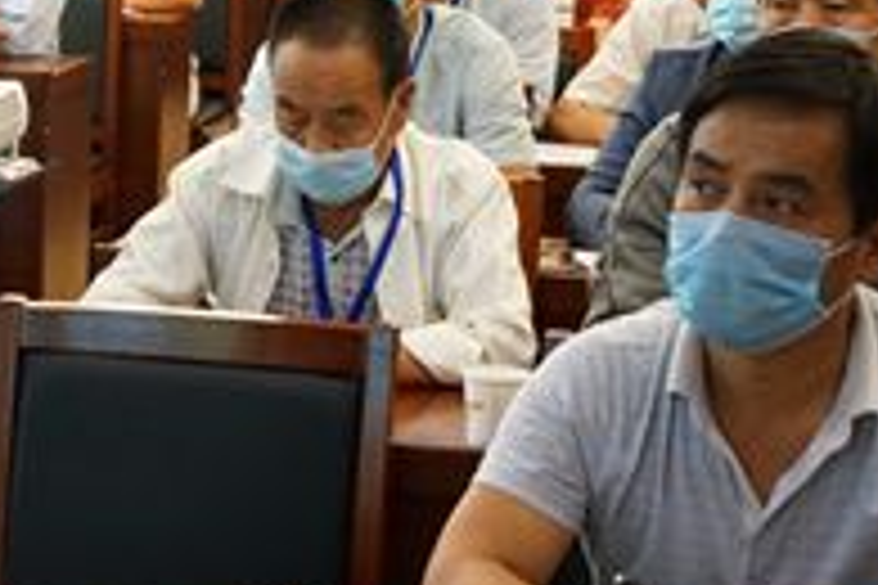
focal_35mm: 123
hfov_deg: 16.1
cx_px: -149
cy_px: 472
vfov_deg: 11.1
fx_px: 3000
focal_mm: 40
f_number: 4
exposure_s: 1/160
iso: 5000
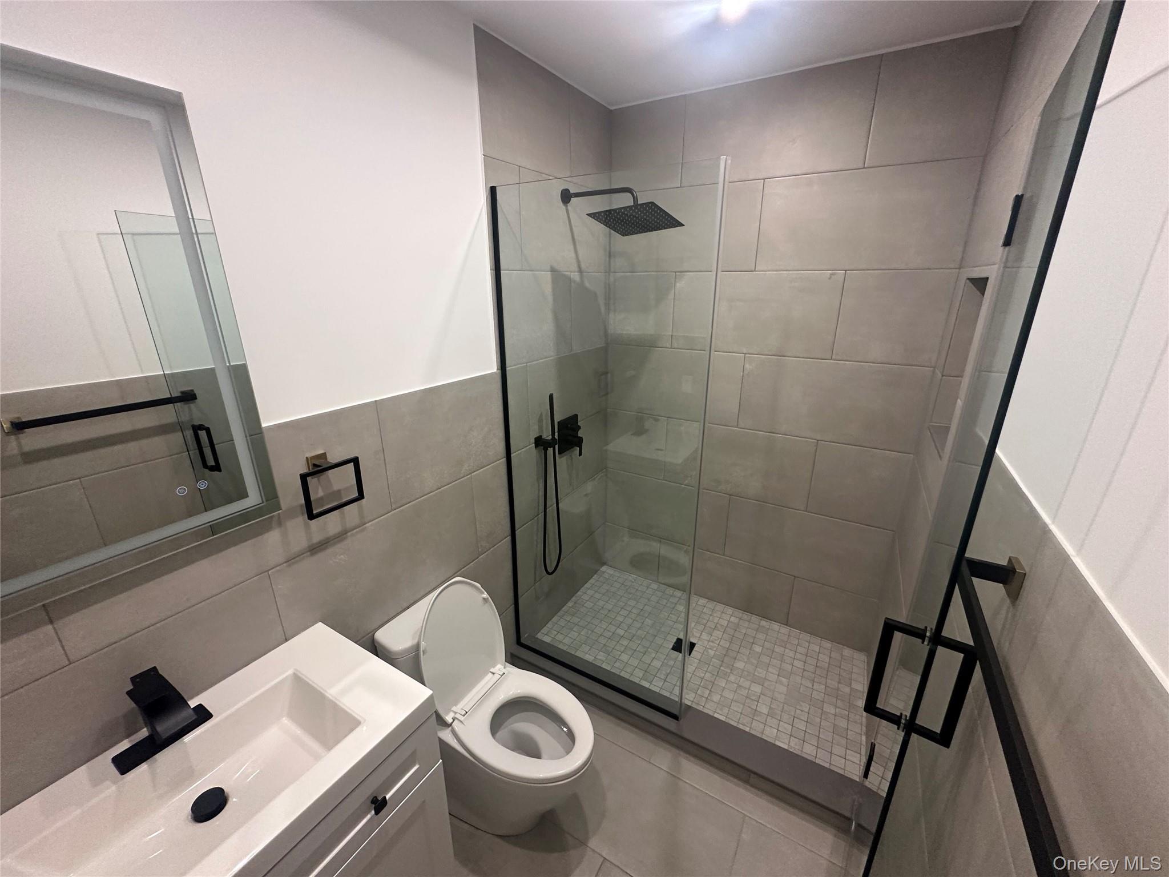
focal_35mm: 14
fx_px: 473
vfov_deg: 85.7
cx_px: 584
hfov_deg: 102.1
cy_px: 438
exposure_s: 1/60
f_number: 2.2
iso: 250
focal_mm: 2.22
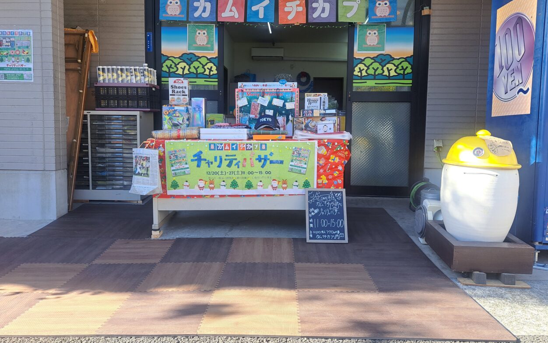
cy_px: 161
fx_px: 388
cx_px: 273
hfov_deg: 70.4
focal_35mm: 26
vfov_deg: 47.6
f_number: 1.8
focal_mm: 5.23
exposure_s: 1/328
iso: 50
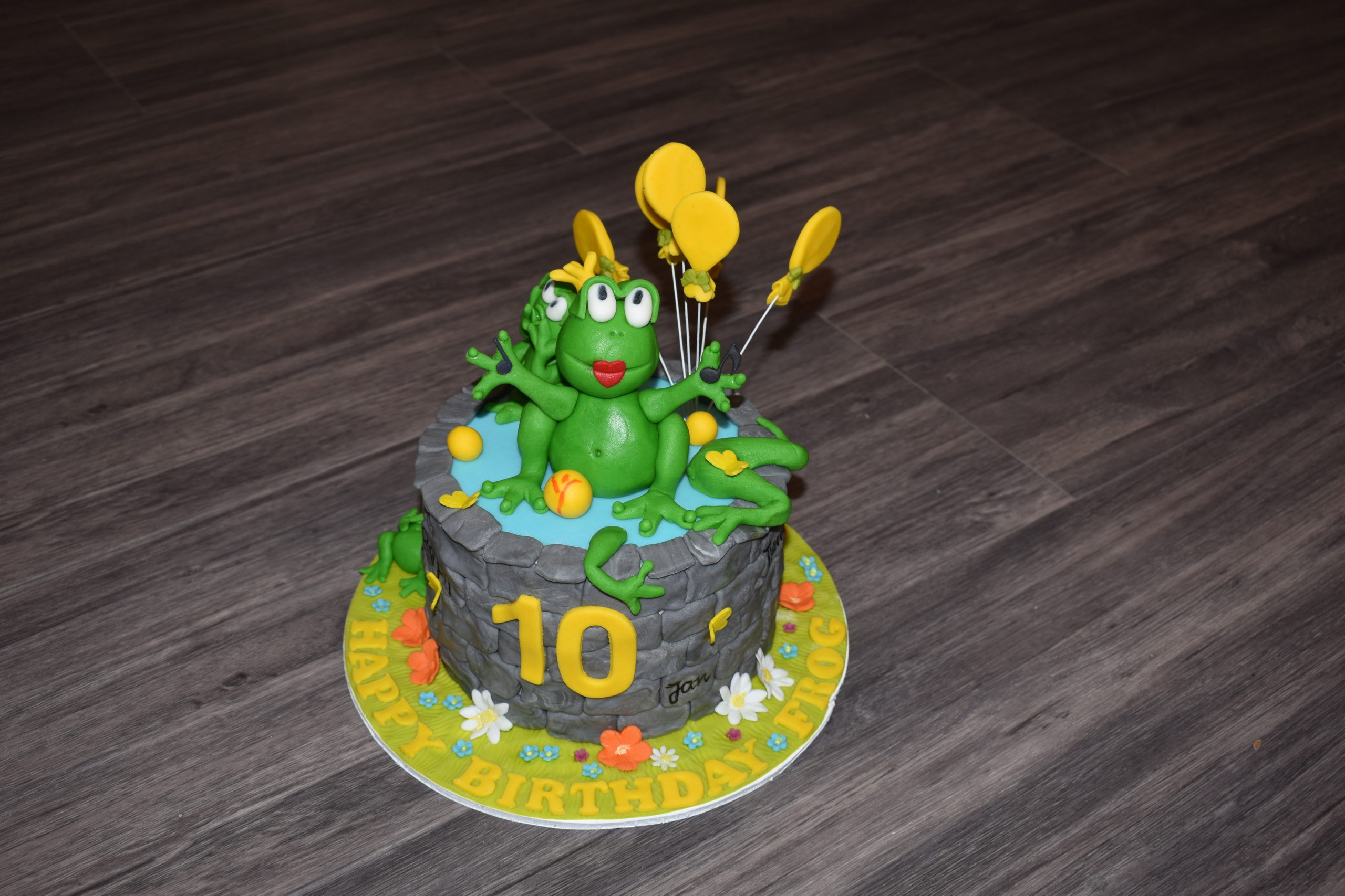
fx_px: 1457
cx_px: 672
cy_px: 448
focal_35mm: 39
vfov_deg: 34.2
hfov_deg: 49.6
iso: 200
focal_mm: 26
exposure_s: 1/125
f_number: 5.6
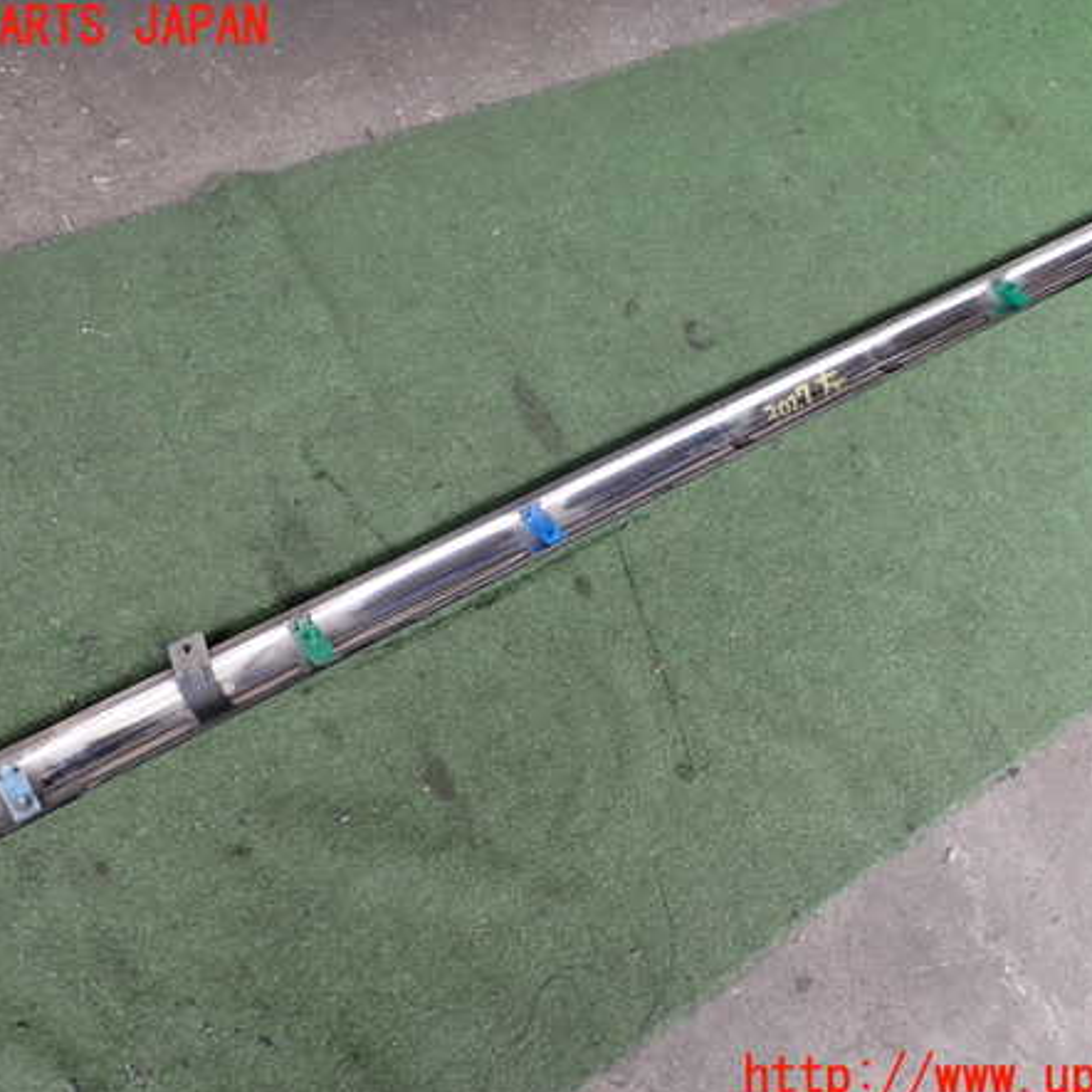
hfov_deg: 46.0
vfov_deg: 46.0
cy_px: 553
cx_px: 561
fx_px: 1285
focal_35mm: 36
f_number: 2.3
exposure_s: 1/125
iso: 125
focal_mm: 5.4
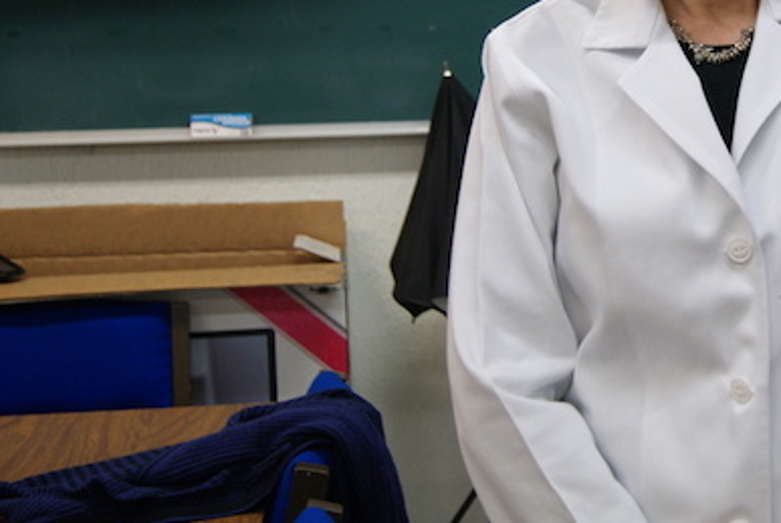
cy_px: 103
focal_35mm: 76
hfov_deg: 25.8
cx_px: 700
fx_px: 1651
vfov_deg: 17.8
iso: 320
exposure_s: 1/50
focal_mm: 28
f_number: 4.5
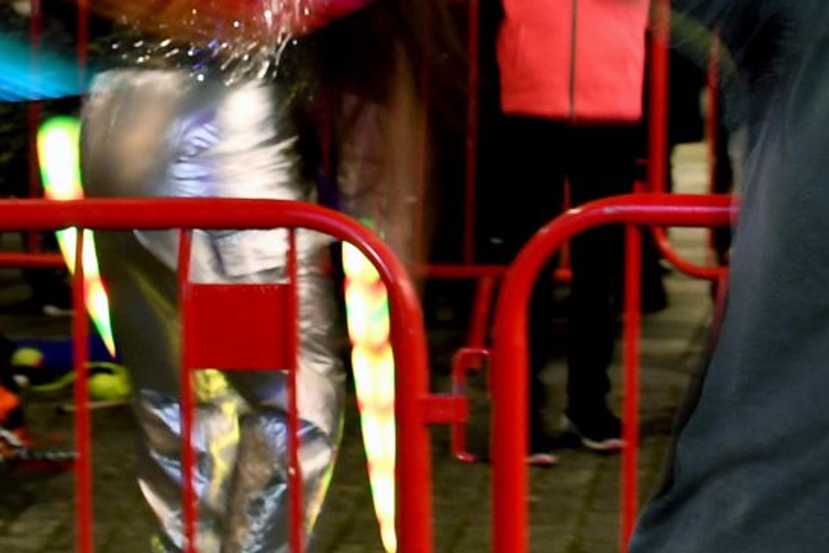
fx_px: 3363
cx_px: 709
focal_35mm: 146
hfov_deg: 13.9
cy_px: -4
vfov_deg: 9.3
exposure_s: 1/6
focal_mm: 26
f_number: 7.1
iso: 1000
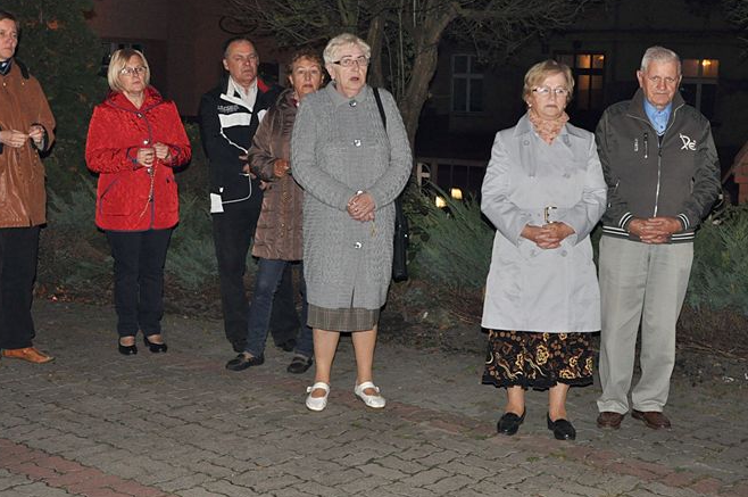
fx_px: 1287
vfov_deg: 21.8
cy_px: 196
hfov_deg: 32.4
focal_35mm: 62
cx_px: 394
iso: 1250
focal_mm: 32
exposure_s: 1/60
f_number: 4.5
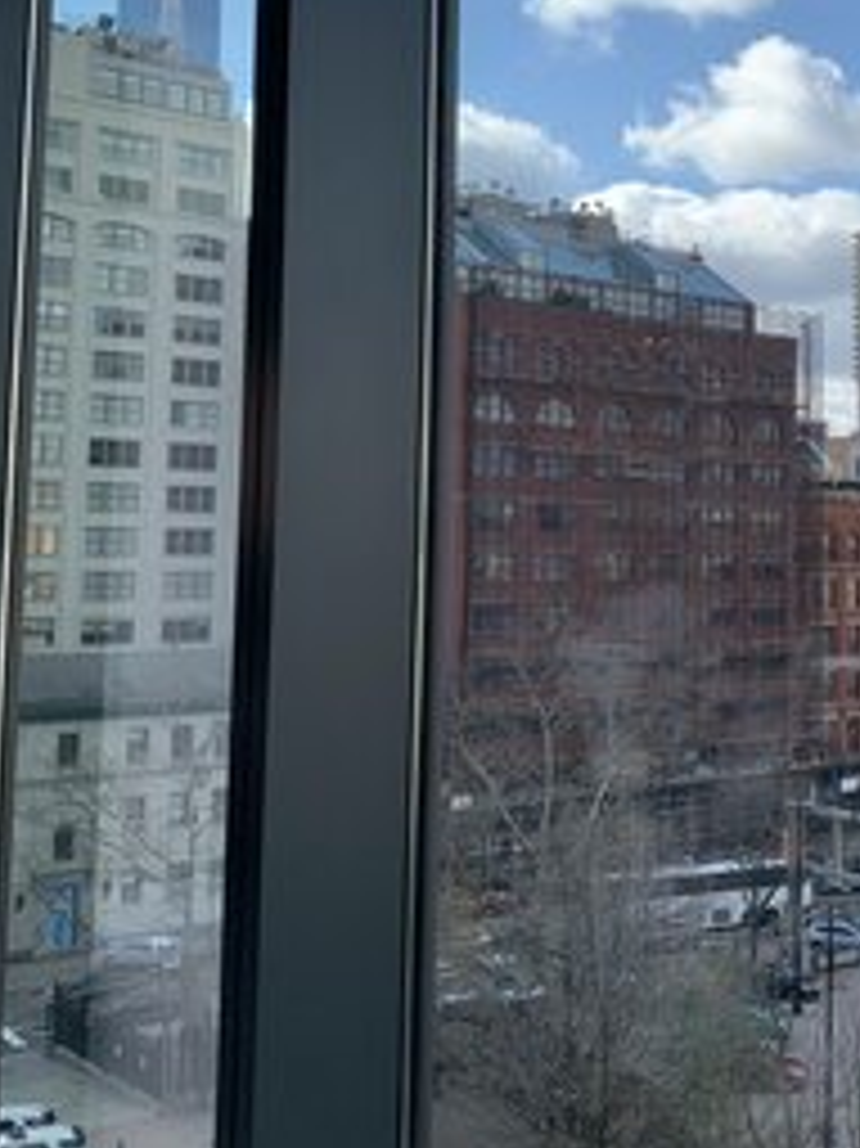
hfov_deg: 29.3
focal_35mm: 49
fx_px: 1625
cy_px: 410
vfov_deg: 38.6
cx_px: 630
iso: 25
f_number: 1.8
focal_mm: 4.25
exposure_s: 1/1021
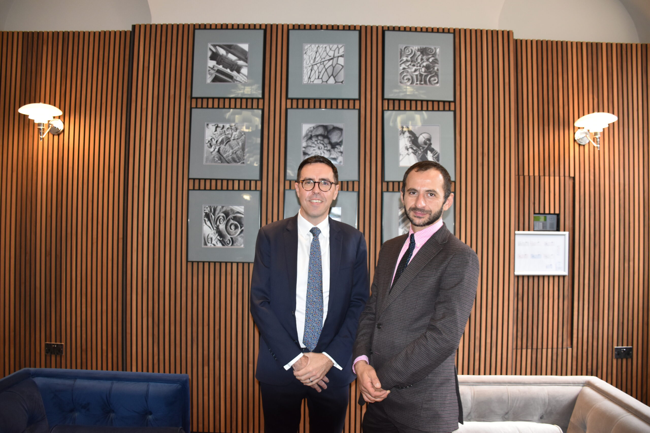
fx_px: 487
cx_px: 325
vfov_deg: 47.9
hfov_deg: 67.4
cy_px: 216
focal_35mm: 27
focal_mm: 18
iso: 1000
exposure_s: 1/60
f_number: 3.5
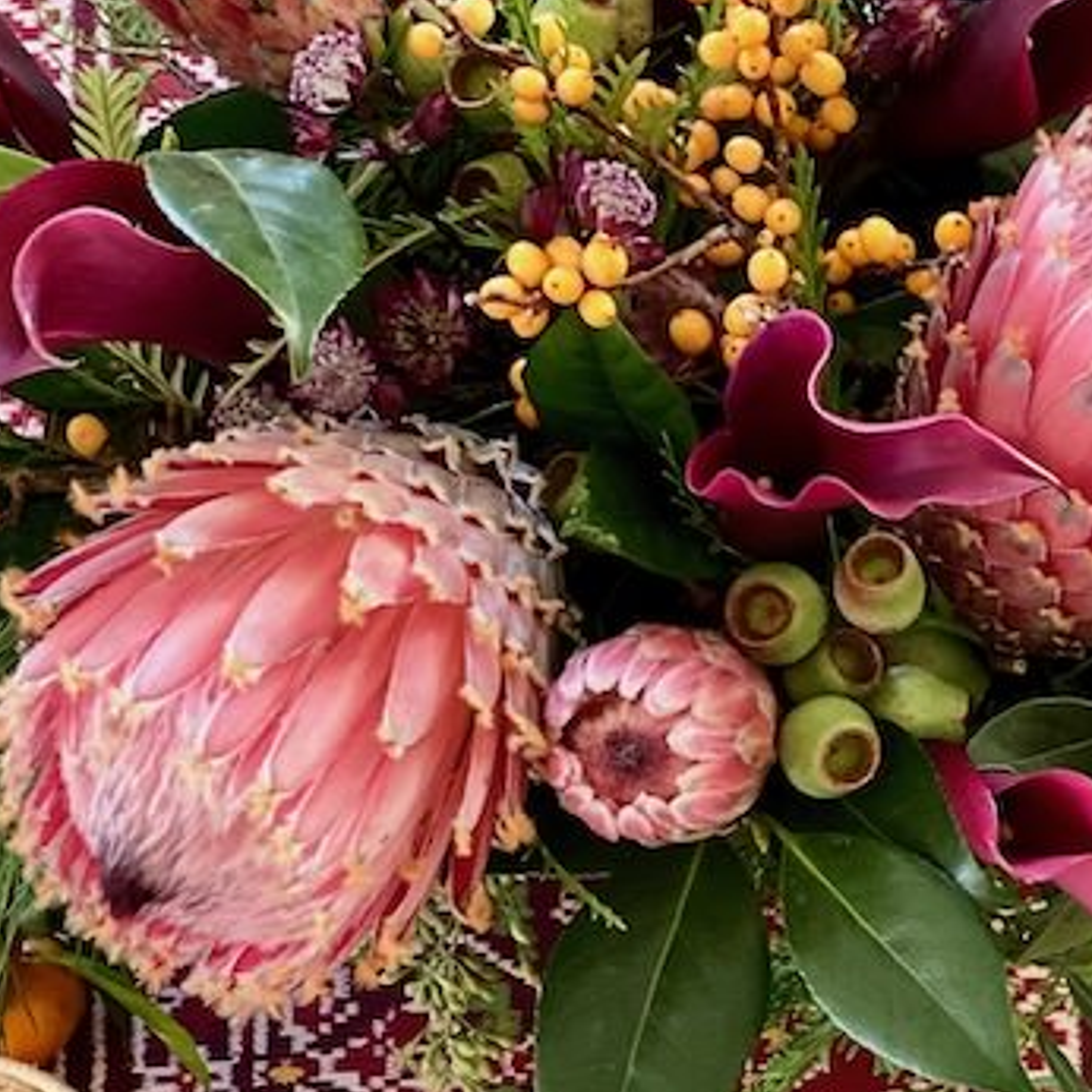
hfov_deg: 13.9
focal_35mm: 125
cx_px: 920
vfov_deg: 13.6
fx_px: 4461
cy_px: 1288
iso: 250
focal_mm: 6
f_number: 2
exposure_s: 1/61
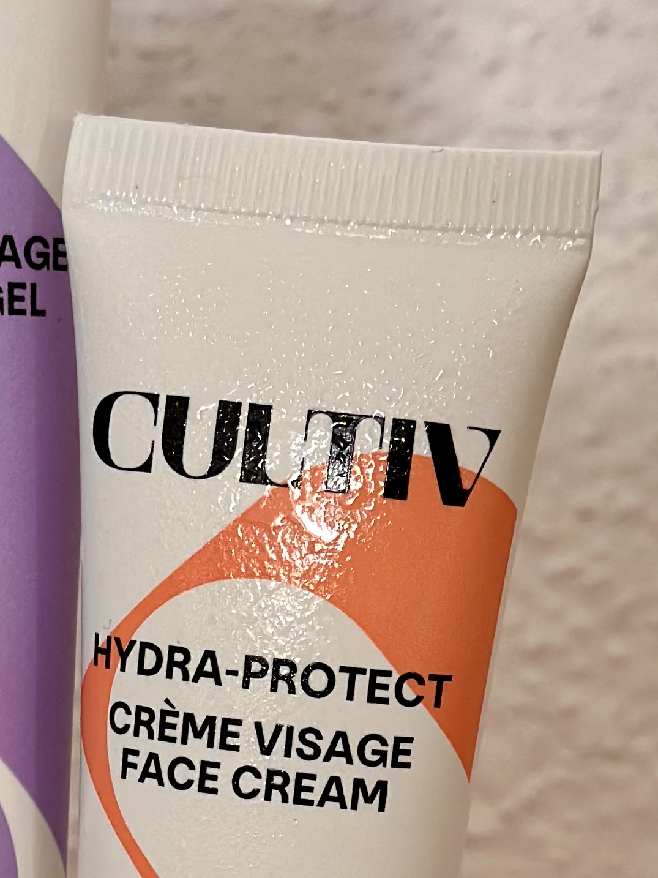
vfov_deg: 14.5
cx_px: 181
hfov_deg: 11.0
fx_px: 3423
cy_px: 775
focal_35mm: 135
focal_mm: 6.86
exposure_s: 1/121
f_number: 1.78
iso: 125
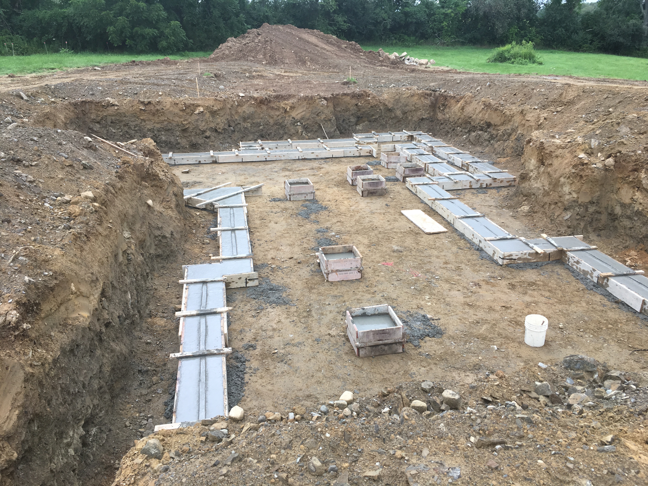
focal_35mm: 29
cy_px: 243
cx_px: 324
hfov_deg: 61.7
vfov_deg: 48.2
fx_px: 543
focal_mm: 4.15
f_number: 2.2
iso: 25
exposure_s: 1/164
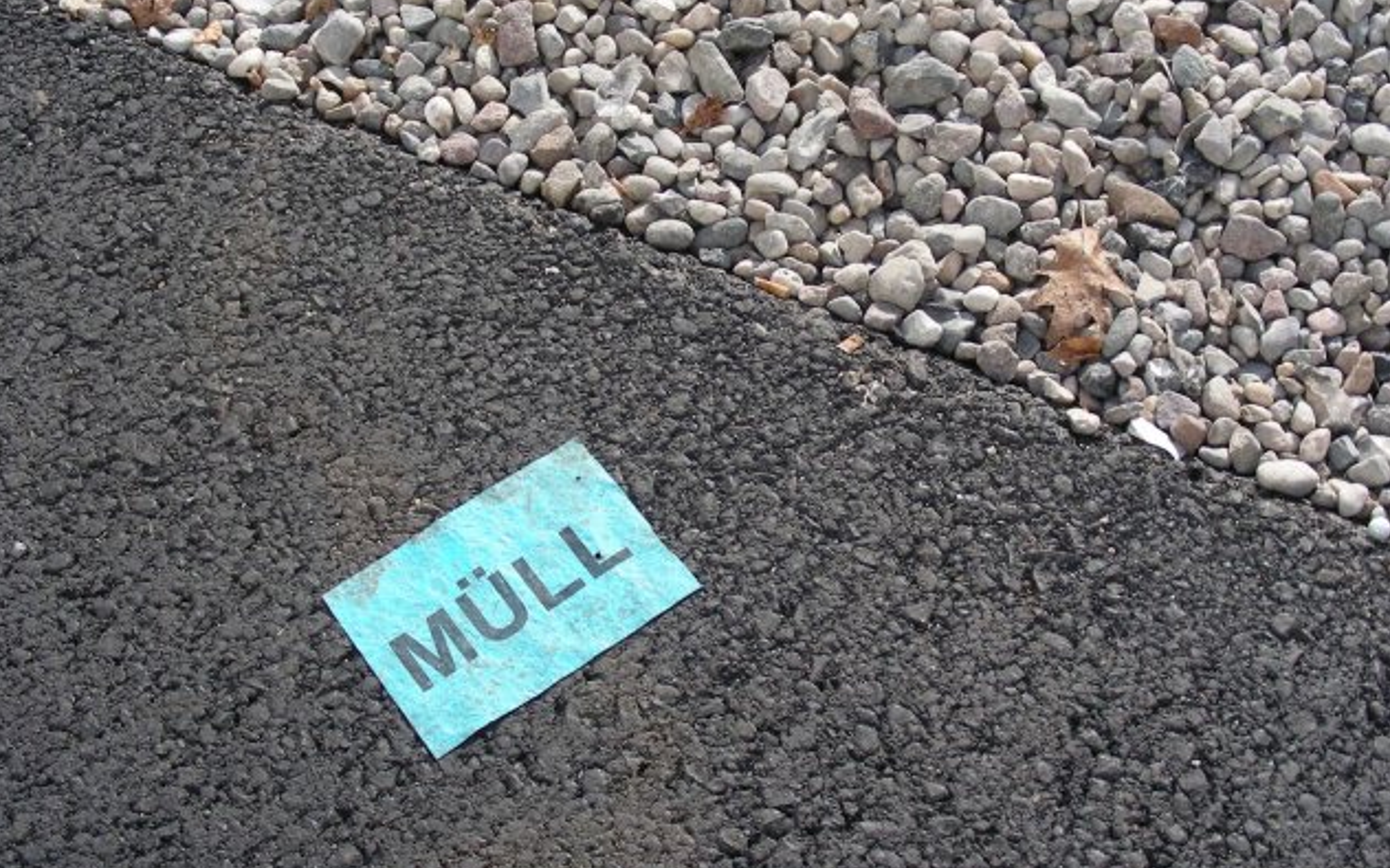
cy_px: 398
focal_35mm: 51
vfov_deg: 25.3
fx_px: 1932
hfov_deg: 39.6
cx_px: 730
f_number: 4
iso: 50
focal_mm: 6.3
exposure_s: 1/299
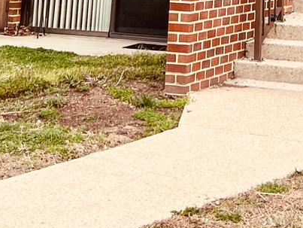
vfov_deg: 10.1
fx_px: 1156
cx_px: 298
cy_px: -275
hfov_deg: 14.7
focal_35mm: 132
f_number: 1.5
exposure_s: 1/1196
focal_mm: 5.7
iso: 50
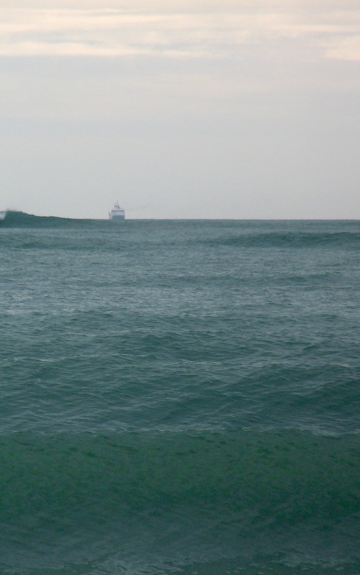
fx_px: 10817
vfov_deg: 3.1
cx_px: 32
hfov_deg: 1.9
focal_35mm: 689
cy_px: 288
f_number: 7.1
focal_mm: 86.4
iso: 100
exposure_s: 1/500
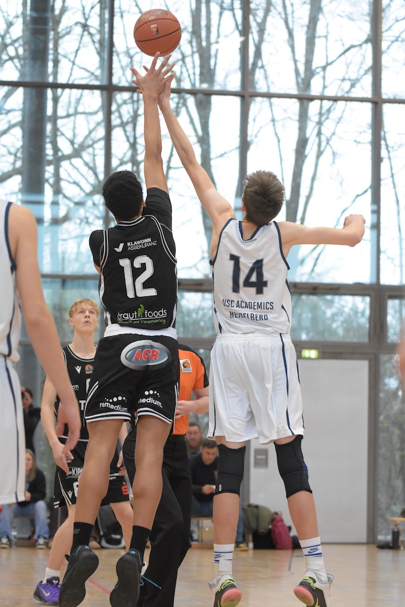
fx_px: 1771
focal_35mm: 105
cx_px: 202
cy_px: 304
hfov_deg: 13.0
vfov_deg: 19.5
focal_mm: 70
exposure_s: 1/1000
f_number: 2.8
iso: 3200
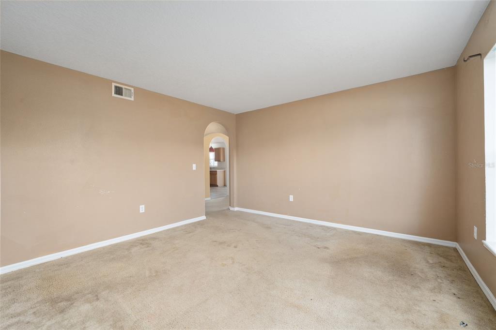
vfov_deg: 81.2
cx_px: 248
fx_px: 193
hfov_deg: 104.3
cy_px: 165
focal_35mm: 14
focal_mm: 14
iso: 400
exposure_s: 1/10
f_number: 7.1
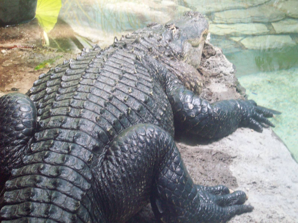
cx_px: 149
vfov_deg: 19.1
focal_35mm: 77
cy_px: 112
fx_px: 663
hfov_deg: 25.3
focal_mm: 12.8
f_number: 4.2
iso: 160
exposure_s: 1/17
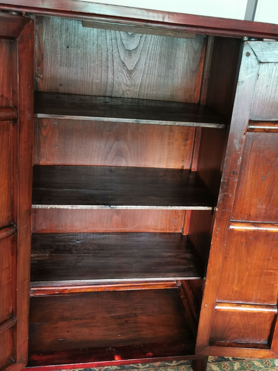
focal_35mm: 33
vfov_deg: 55.4
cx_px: 139
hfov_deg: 42.9
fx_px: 353
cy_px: 186
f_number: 1.6
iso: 320
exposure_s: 1/33.3
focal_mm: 5.56
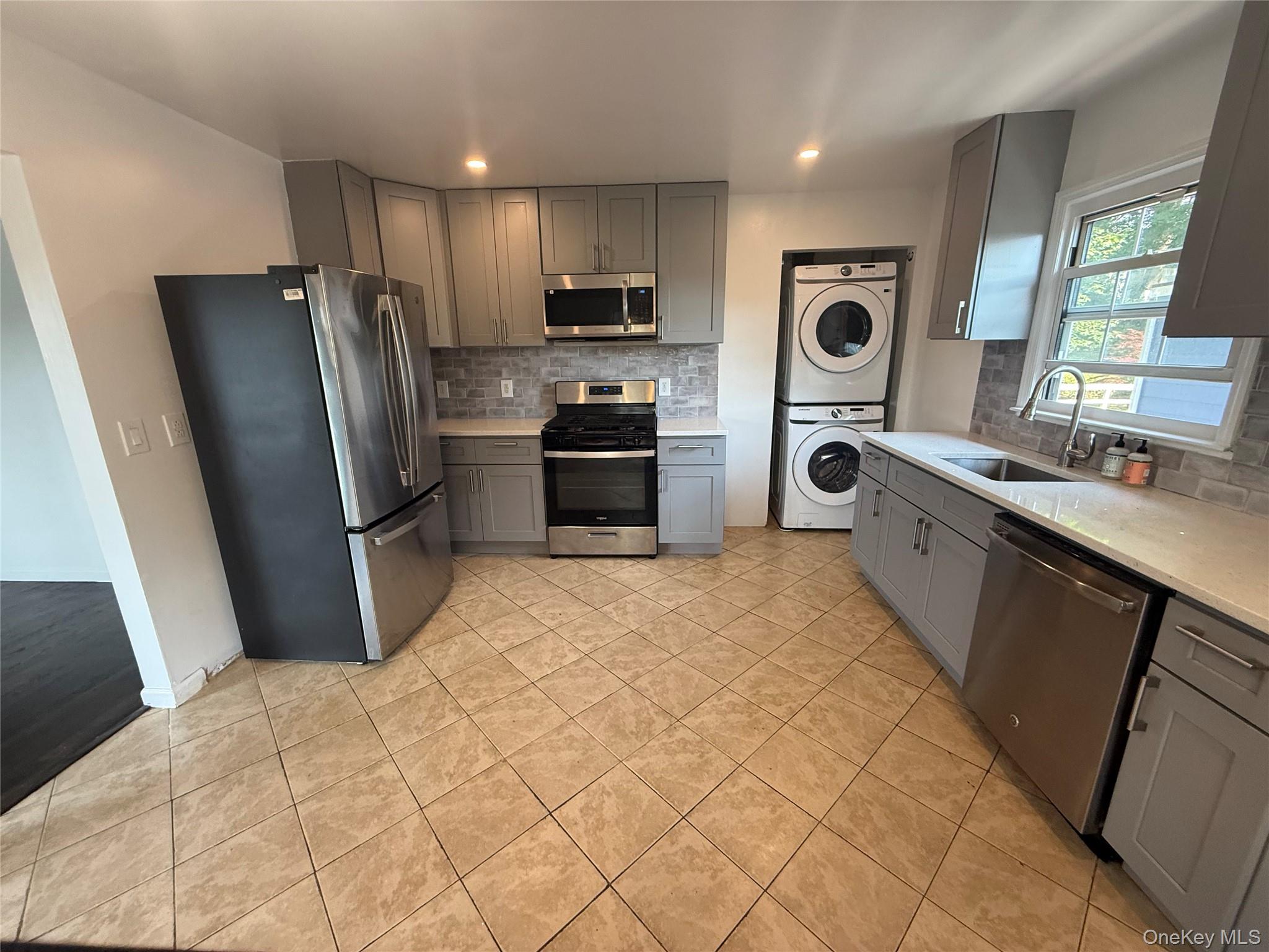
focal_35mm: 14
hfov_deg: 102.1
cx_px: 634
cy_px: 476
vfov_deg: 85.7
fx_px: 513
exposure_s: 1/100
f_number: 2.2
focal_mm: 2.22
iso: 250
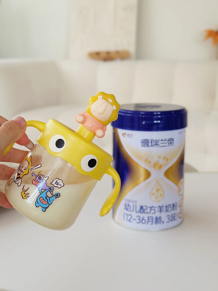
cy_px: 146
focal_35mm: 48
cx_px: 109
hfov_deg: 30.3
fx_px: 403
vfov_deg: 39.7
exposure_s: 1/60
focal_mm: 6.86
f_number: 1.78
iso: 320
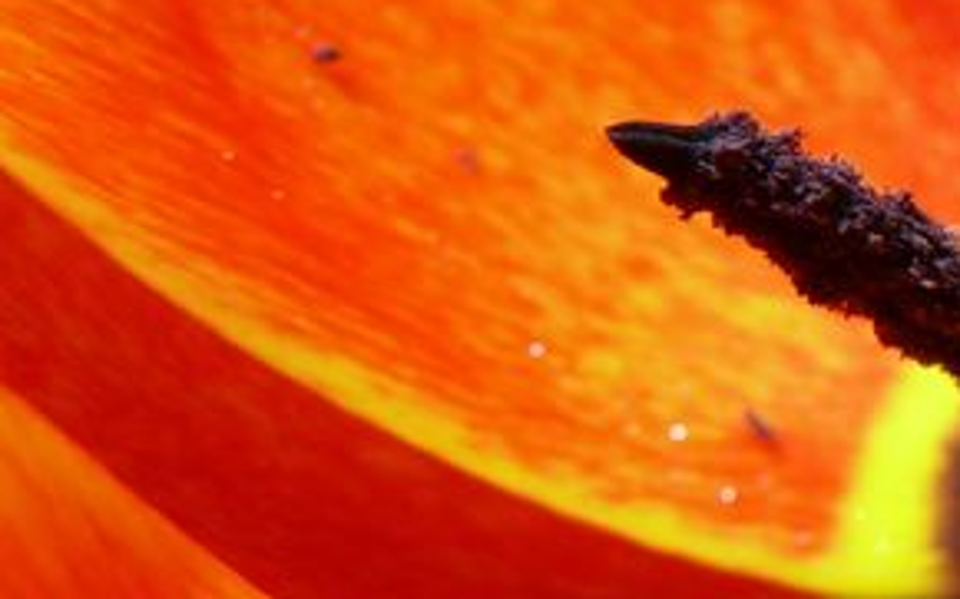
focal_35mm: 131
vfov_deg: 10.0
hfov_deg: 14.8
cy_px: 281
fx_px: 3426
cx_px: 1457
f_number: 5.6
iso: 100
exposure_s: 1/320
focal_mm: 7.4
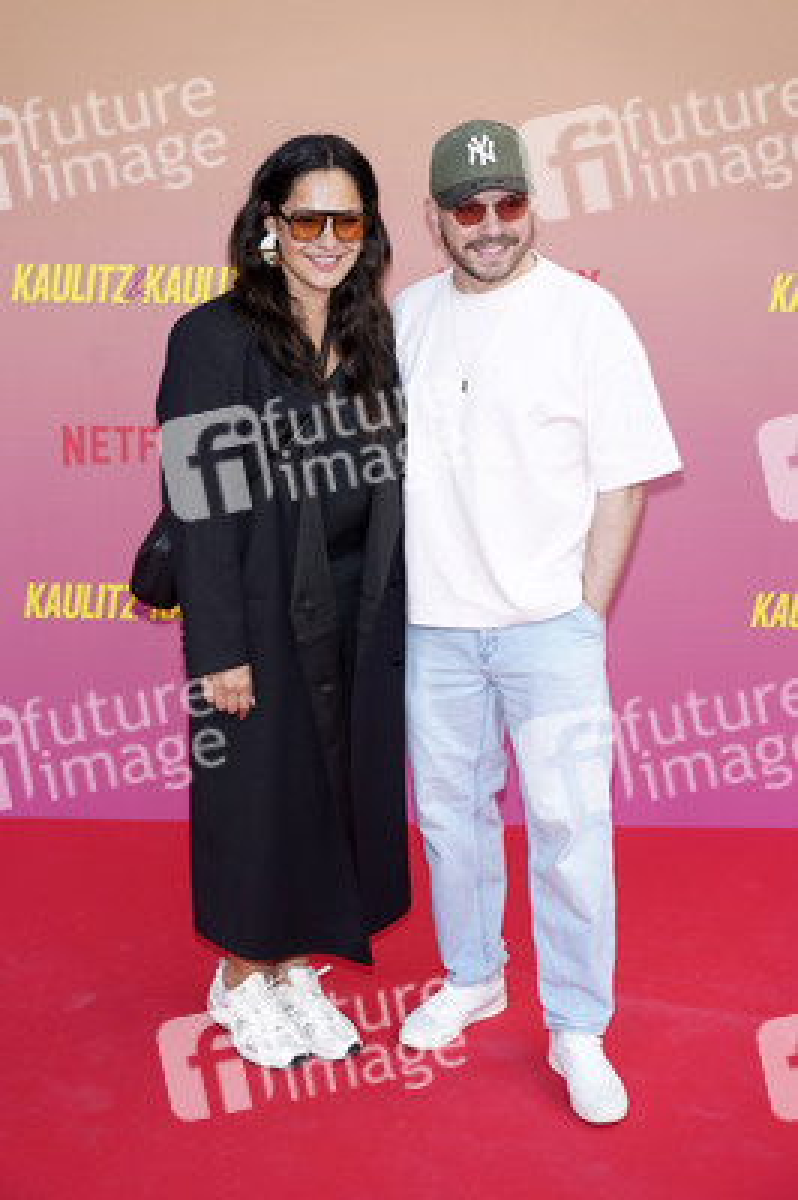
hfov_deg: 26.4
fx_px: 1699
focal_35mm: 51
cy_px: 600
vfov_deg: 38.9
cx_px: 399
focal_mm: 51
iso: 320
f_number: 5.6
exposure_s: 1/160
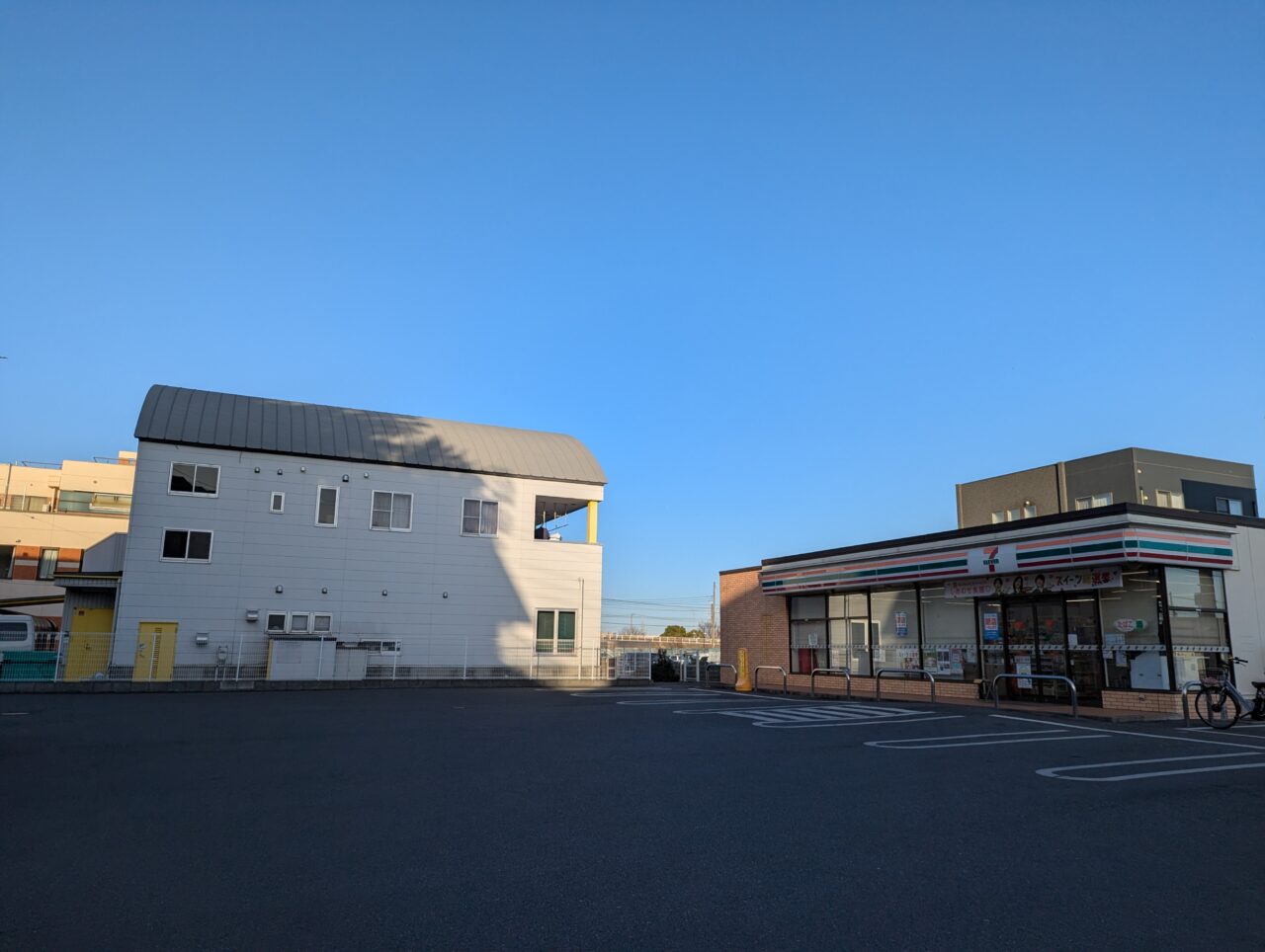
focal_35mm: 24
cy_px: 476
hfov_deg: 71.5
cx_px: 632
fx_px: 878
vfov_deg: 56.9
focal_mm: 6.81
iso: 41
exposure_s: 1/1887
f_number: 1.85
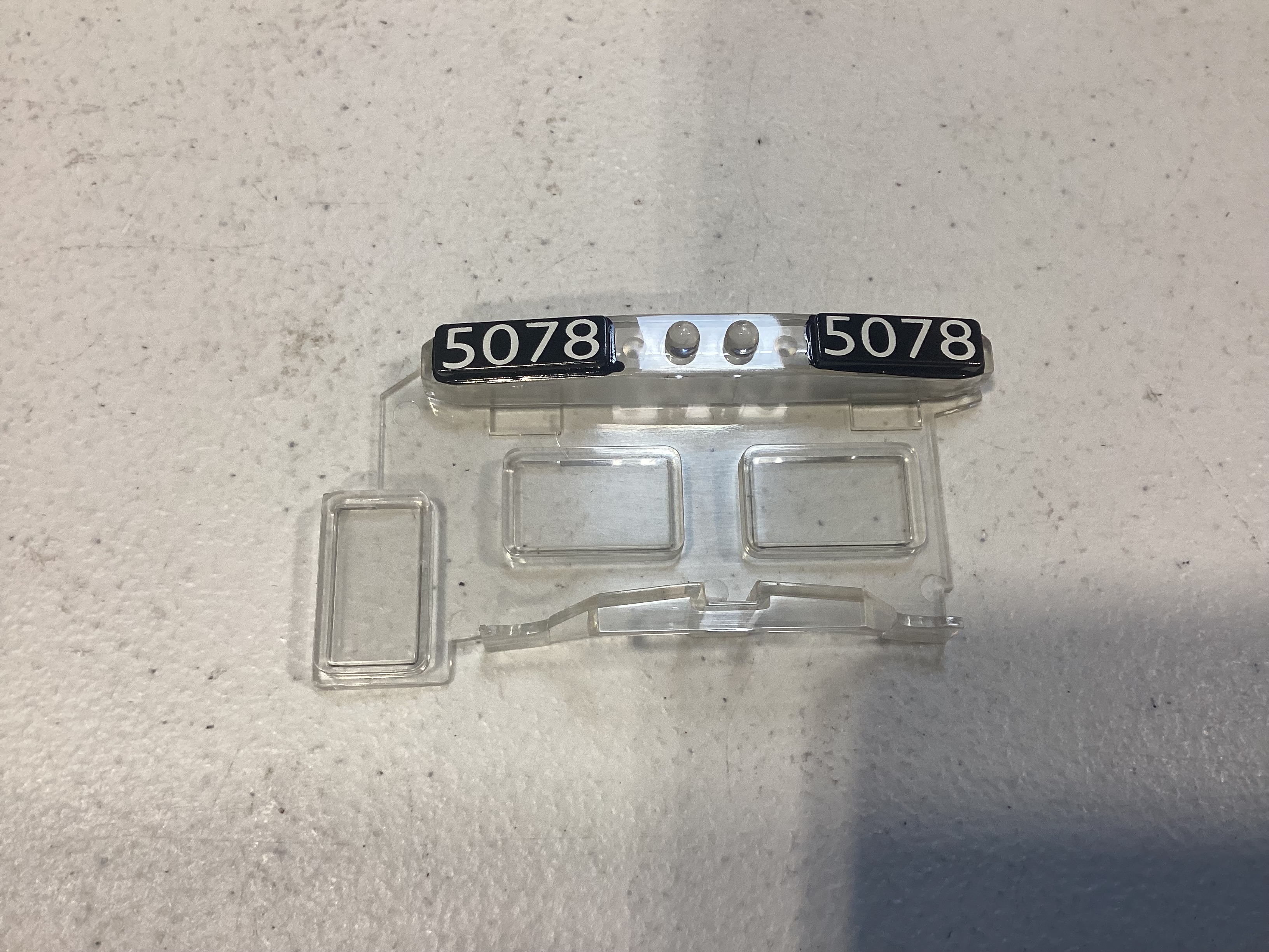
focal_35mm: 31
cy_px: 476
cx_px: 634
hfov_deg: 58.4
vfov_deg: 45.4
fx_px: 1136
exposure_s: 1/60
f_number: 2.4
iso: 64
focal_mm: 3.3
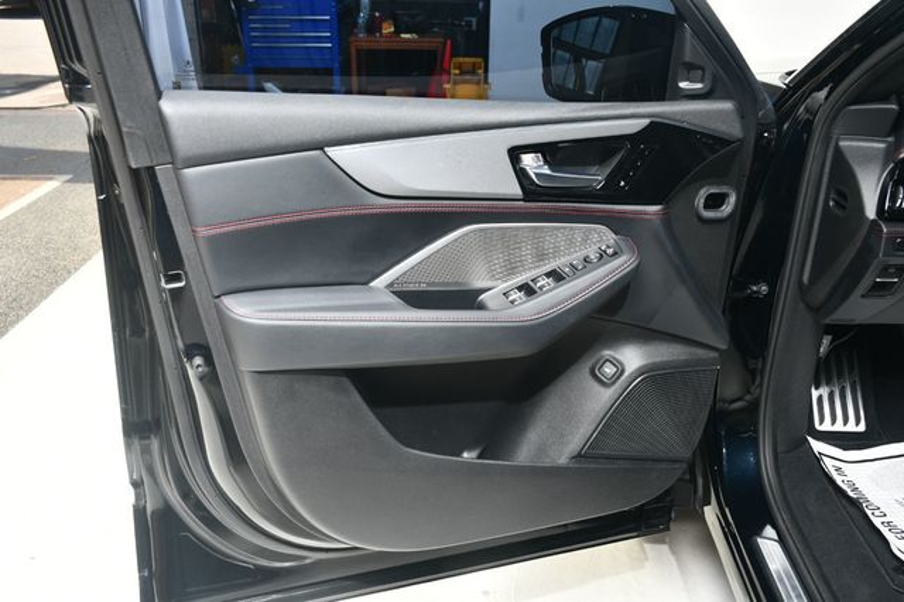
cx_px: 452
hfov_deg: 57.2
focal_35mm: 33
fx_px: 828
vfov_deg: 39.9
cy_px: 301
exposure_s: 1/160
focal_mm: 22
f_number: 5.6
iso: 100
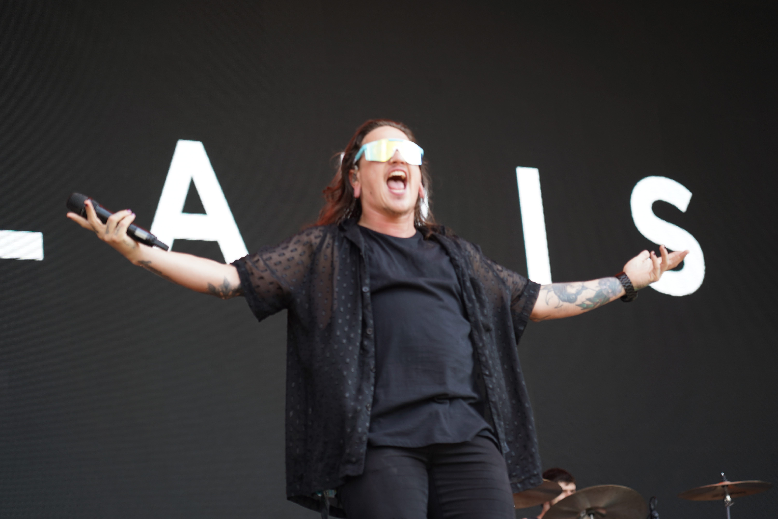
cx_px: 389
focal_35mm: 105
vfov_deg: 13.0
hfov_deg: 19.5
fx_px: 2269
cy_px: 260
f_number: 4
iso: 100
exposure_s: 1/125
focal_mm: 105
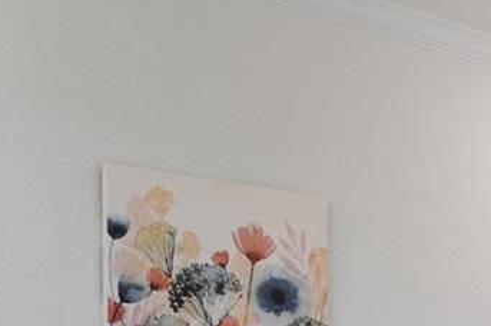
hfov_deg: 22.0
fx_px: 1145
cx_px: 620
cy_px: 438
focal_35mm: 84
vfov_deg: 15.4
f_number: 10
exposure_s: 1/4
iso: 125
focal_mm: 12
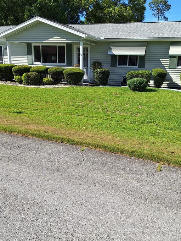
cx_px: 94
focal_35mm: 36
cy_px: 132
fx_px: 251
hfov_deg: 39.6
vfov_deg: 51.3
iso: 40
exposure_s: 1/2008
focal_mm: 5.54
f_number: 1.8
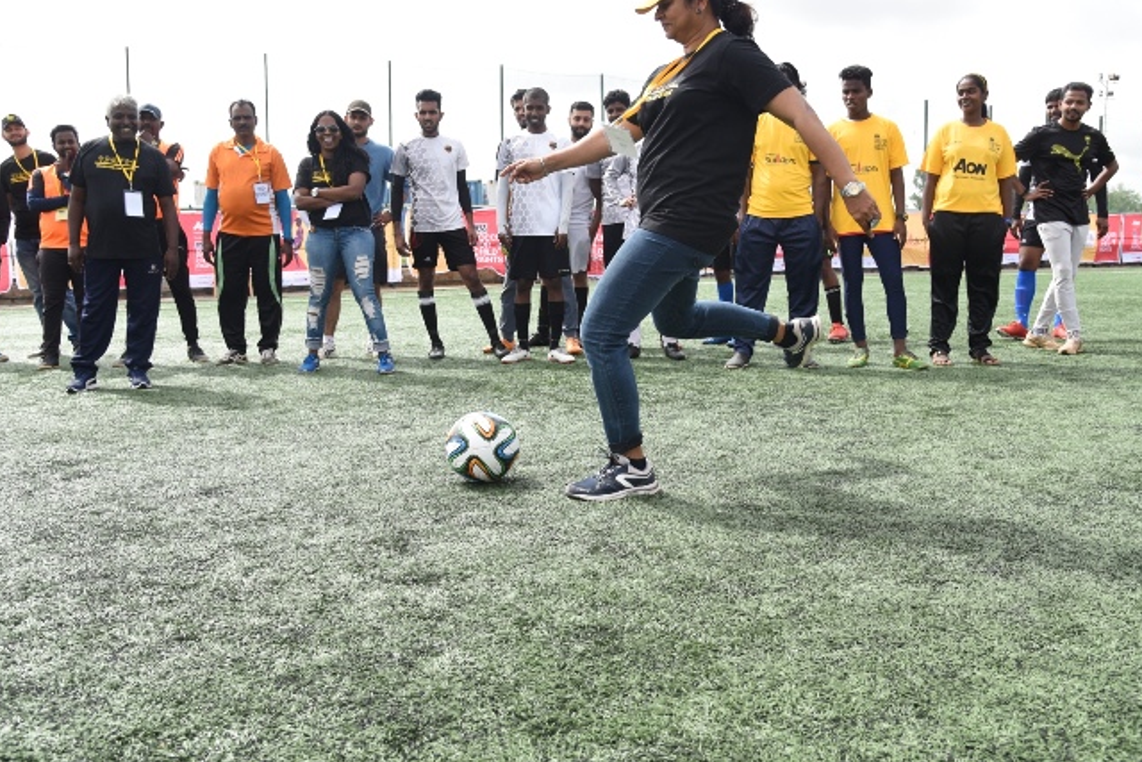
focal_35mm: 30
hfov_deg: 61.9
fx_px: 952
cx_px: 580
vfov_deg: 43.6
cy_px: 387
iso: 640
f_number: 5
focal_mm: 24
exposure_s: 1/1600
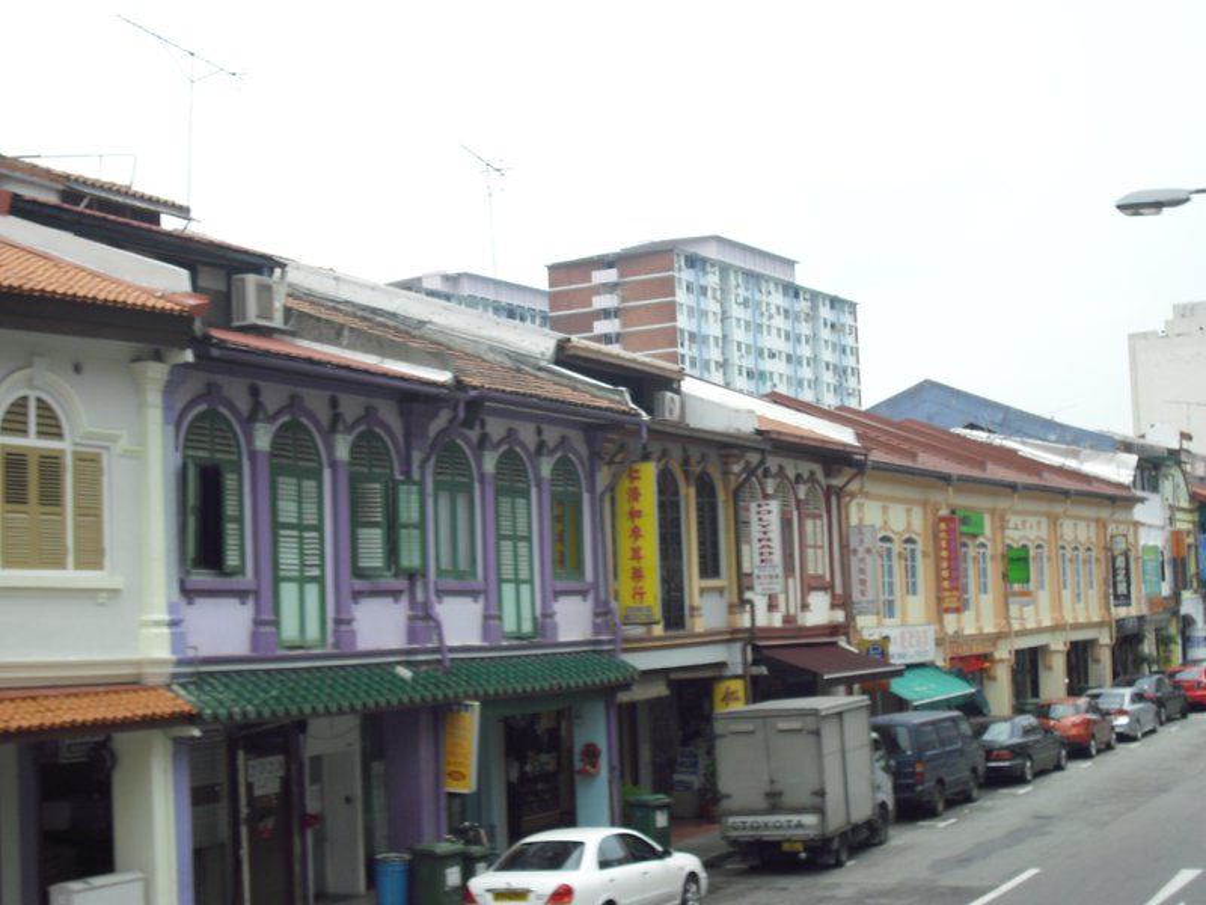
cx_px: 603
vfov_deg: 26.6
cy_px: 452
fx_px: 1916
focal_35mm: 55
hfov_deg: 34.9
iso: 100
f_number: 9.7
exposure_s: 1/100
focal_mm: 9
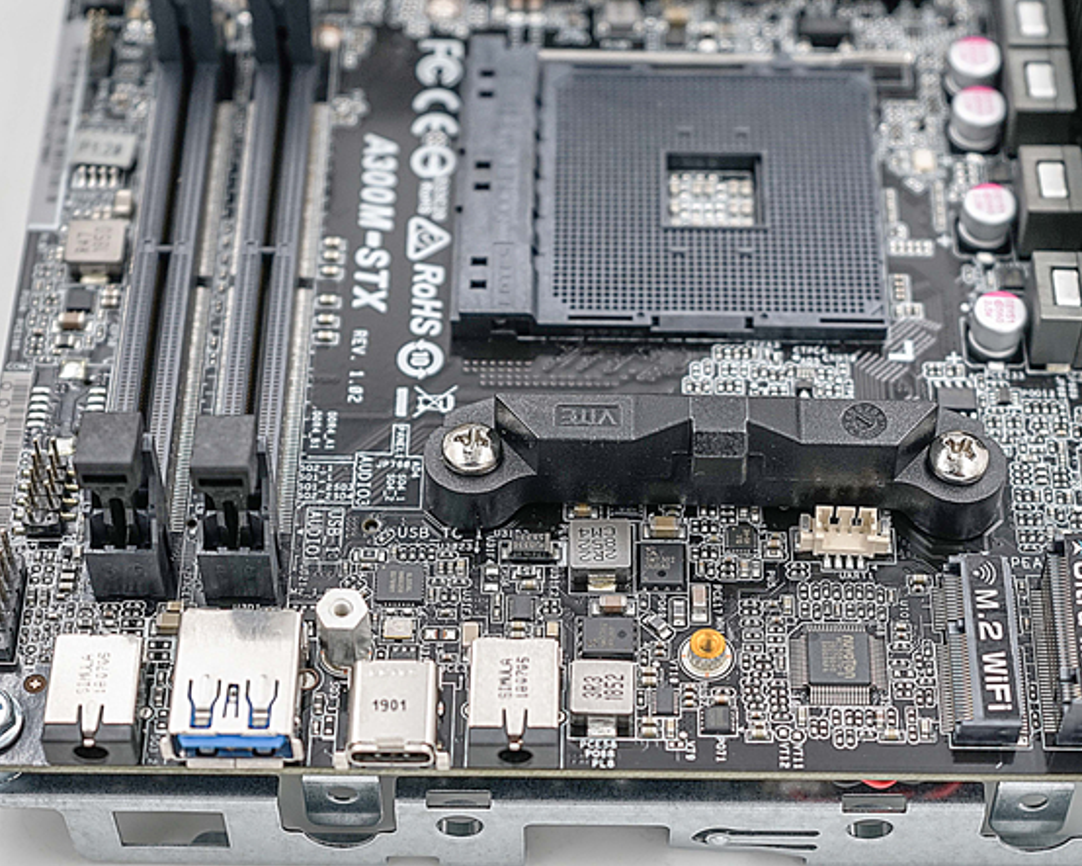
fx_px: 2497
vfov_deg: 19.6
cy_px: 576
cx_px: 645
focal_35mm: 78
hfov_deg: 24.4
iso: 160
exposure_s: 1/200
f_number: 4.5
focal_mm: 47
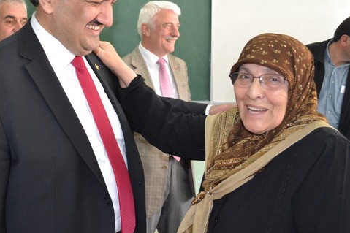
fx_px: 408
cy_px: 87
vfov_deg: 31.7
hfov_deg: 46.1
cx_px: 138
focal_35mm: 42
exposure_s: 1/60
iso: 1600
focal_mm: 20
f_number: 3.8
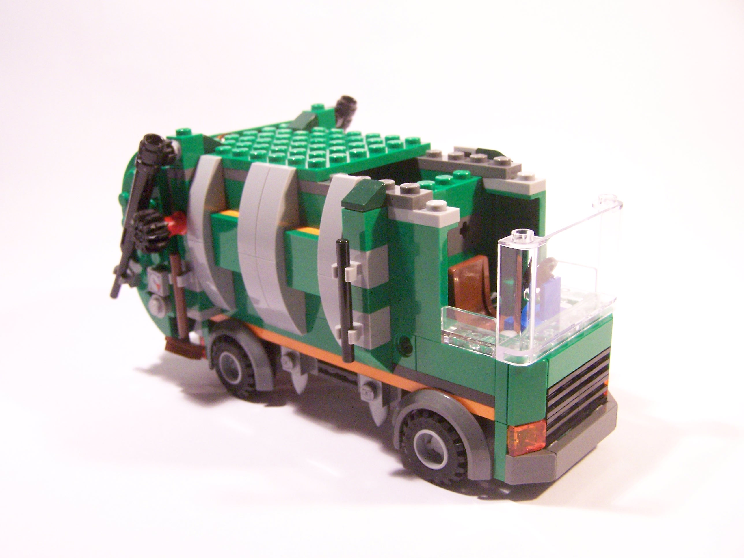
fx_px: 817
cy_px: 279
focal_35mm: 38
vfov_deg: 37.7
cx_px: 372
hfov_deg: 49.0
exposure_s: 1/45
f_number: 3.2
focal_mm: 6.3
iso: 400
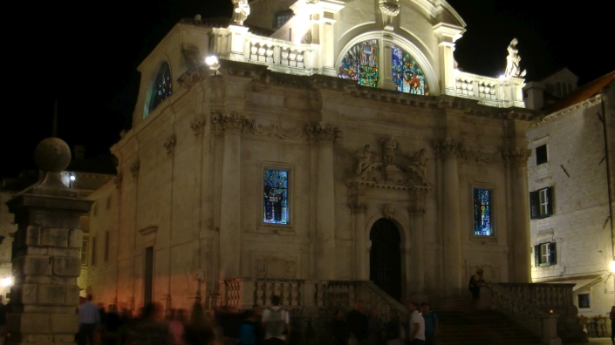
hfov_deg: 43.7
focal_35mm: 47
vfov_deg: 25.4
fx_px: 766
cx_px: 334
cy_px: 152
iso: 100
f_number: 3.9
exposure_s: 1/1.25
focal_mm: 6.66
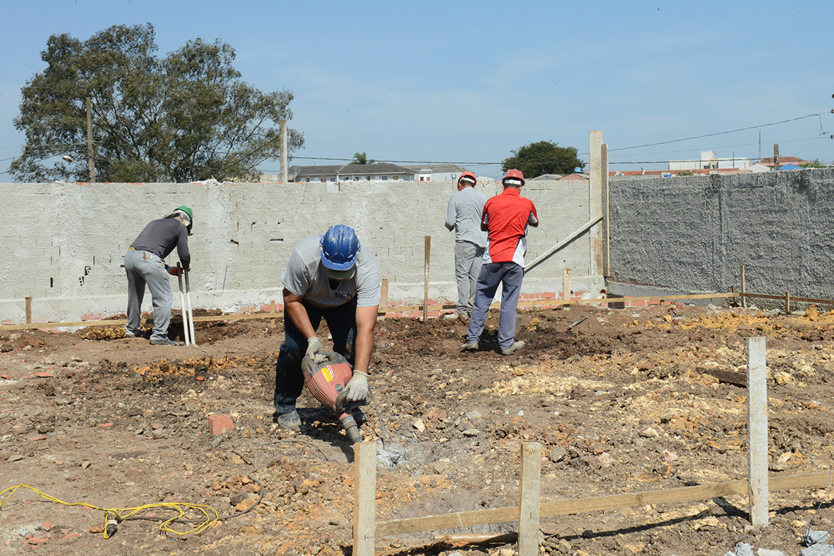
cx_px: 417
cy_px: 278
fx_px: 1042
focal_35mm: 45
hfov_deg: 43.6
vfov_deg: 29.9
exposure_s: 1/60
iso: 200
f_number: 18
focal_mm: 45
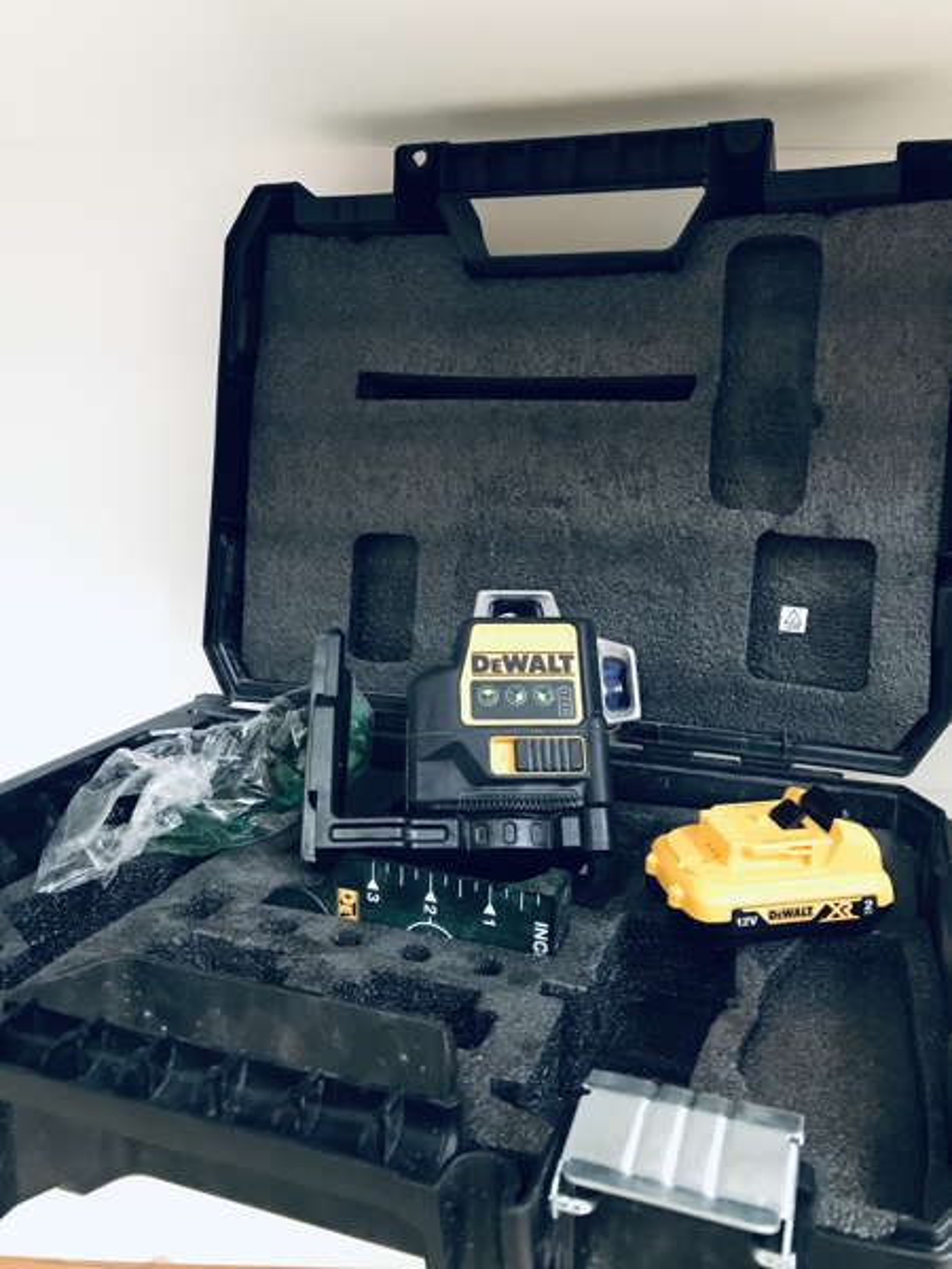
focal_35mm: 28
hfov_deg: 49.7
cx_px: 476
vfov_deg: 63.4
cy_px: 634
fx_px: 1027
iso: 100
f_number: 1.8
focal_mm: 3.99
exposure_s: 1/10
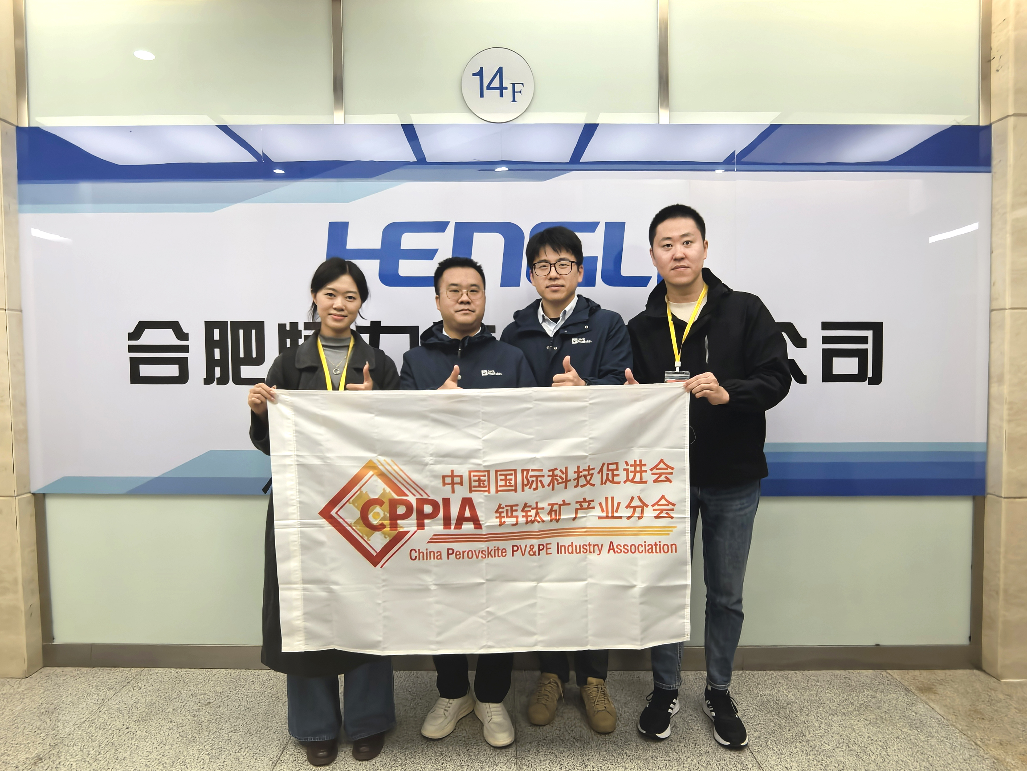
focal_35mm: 19
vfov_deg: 68.7
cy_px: 386
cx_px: 514
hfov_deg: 84.6
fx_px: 564
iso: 250
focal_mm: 1.95
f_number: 2.2
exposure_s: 1/33.3
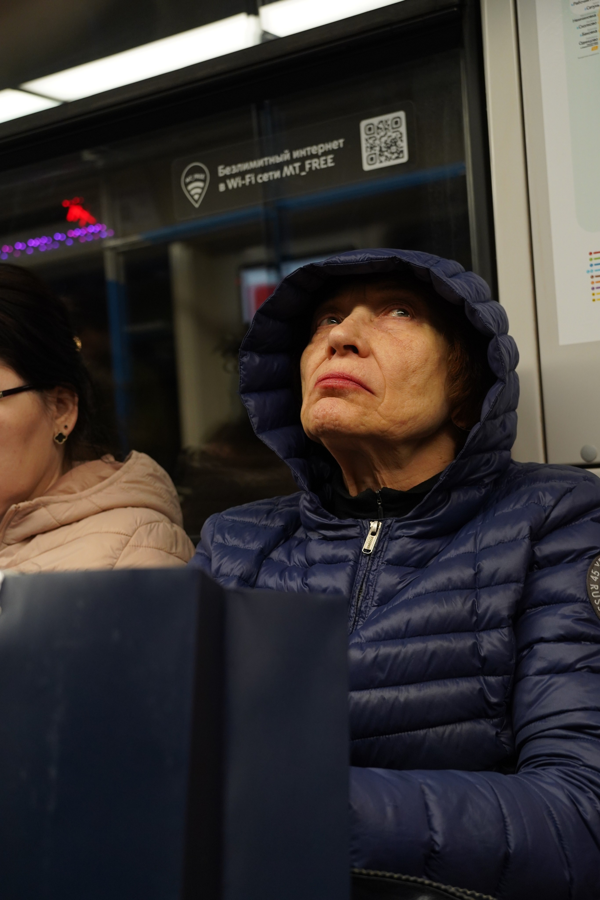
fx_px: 1150
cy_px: 450
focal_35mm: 46
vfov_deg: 42.7
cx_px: 300
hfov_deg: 29.2
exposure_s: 1/100
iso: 1600
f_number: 5.6
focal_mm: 46
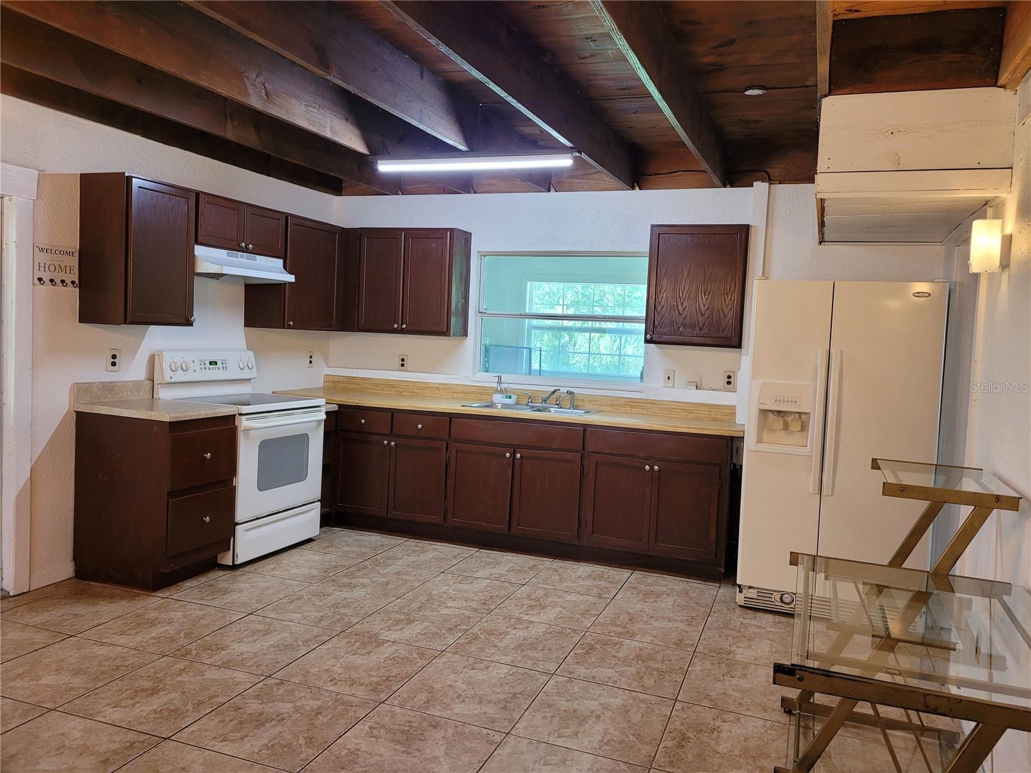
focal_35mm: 26
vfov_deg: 53.1
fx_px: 774
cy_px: 386
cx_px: 516
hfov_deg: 67.3
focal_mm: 5.4
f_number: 1.8
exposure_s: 1/40
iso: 160
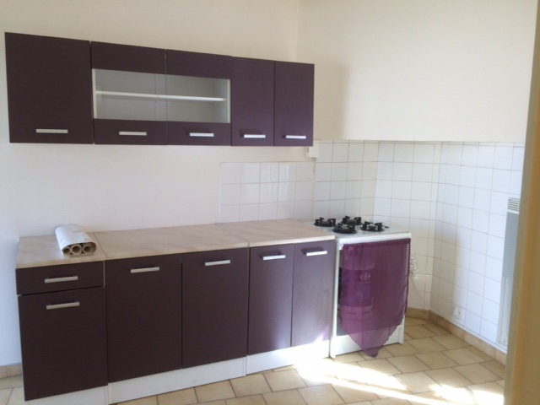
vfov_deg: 48.2
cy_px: 202
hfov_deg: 61.7
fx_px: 452
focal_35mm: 29
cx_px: 270
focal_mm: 4.15
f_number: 2.2
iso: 64
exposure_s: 1/100
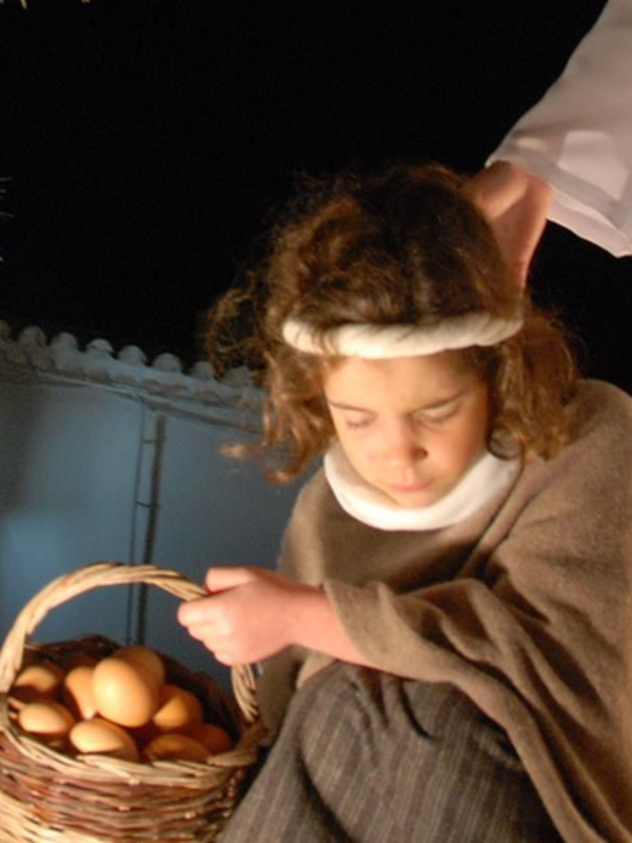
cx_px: 197
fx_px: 2094
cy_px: 98
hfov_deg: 17.1
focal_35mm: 86
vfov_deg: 22.3
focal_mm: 18
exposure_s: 1/60
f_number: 4.5
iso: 500
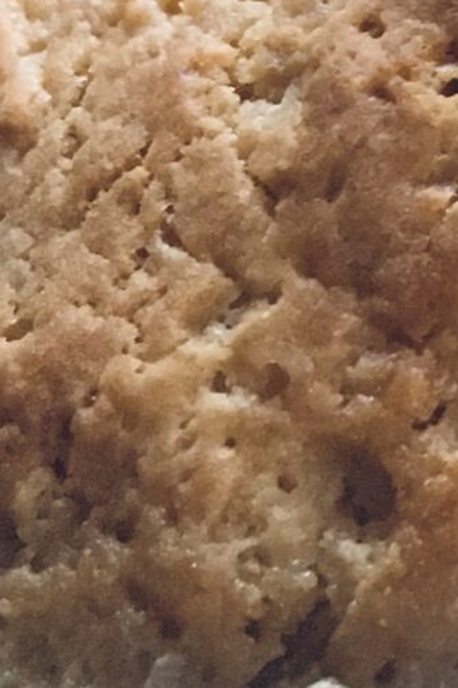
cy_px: -249
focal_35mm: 155
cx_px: 1224
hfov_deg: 8.0
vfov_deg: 12.7
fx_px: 2958
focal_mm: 4.15
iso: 160
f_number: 2.2
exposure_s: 1/30
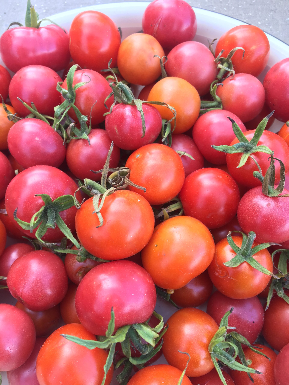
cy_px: 192
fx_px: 323
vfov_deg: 61.7
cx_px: 144
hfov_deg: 48.2
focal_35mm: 29
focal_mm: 4.15
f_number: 2.2
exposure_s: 1/60
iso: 25
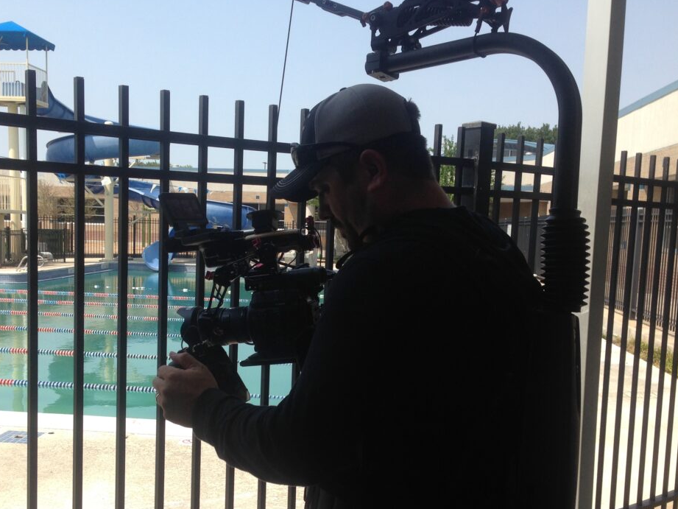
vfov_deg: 33.4
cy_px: 324
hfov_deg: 43.7
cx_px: 291
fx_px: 842
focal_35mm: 43
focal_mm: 4.12
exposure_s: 1/1004
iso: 50
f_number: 2.4
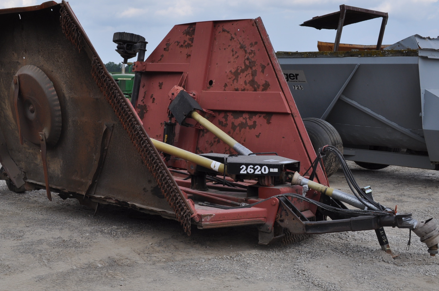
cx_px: 161
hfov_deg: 37.3
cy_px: 135
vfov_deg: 25.4
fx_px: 645
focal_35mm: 53
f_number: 9
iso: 200
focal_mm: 26
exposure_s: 1/320
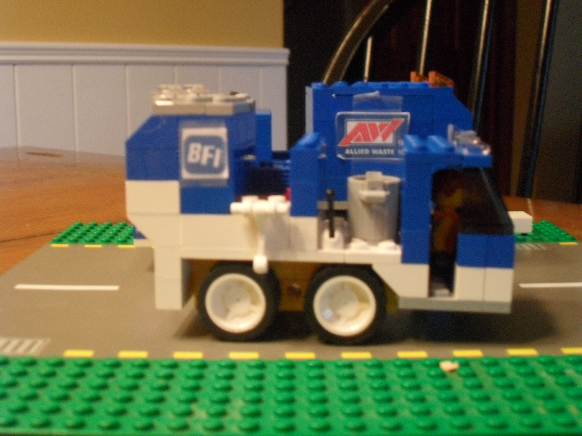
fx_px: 841
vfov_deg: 29.1
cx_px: 291
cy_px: 218
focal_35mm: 50
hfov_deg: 38.2
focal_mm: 8.8
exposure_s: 1/15
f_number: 3.3
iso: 320
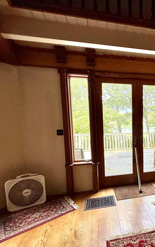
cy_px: 134
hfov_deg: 49.7
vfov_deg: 79.5
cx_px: 136
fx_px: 149
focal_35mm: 22
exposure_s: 1/140
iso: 50
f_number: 2.2
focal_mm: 2.22
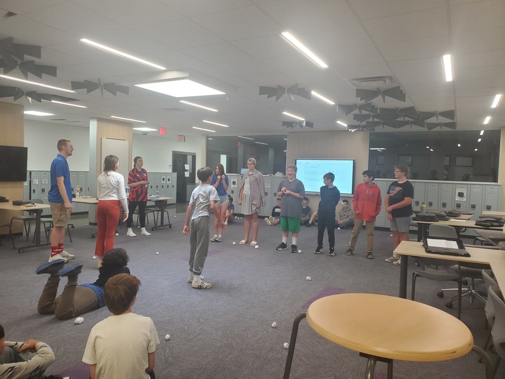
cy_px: 190
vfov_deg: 53.1
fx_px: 379
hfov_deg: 67.3
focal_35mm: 26
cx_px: 252
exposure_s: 1/40
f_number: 2.4
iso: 200
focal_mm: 4.3
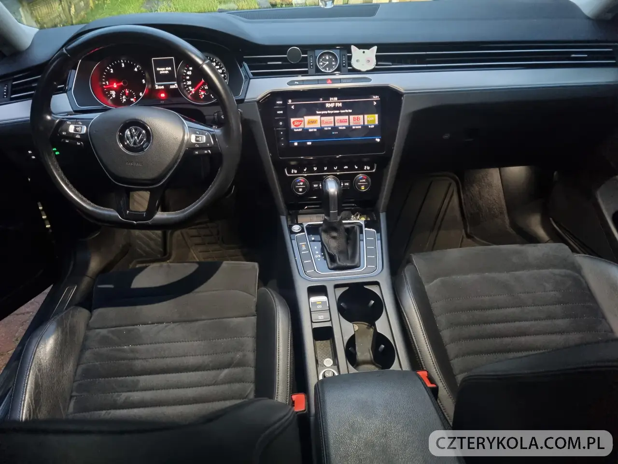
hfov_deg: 67.3
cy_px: 232
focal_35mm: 26
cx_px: 309
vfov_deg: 53.1
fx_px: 464
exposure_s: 1/20
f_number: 1.8
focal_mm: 5.4
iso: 1250
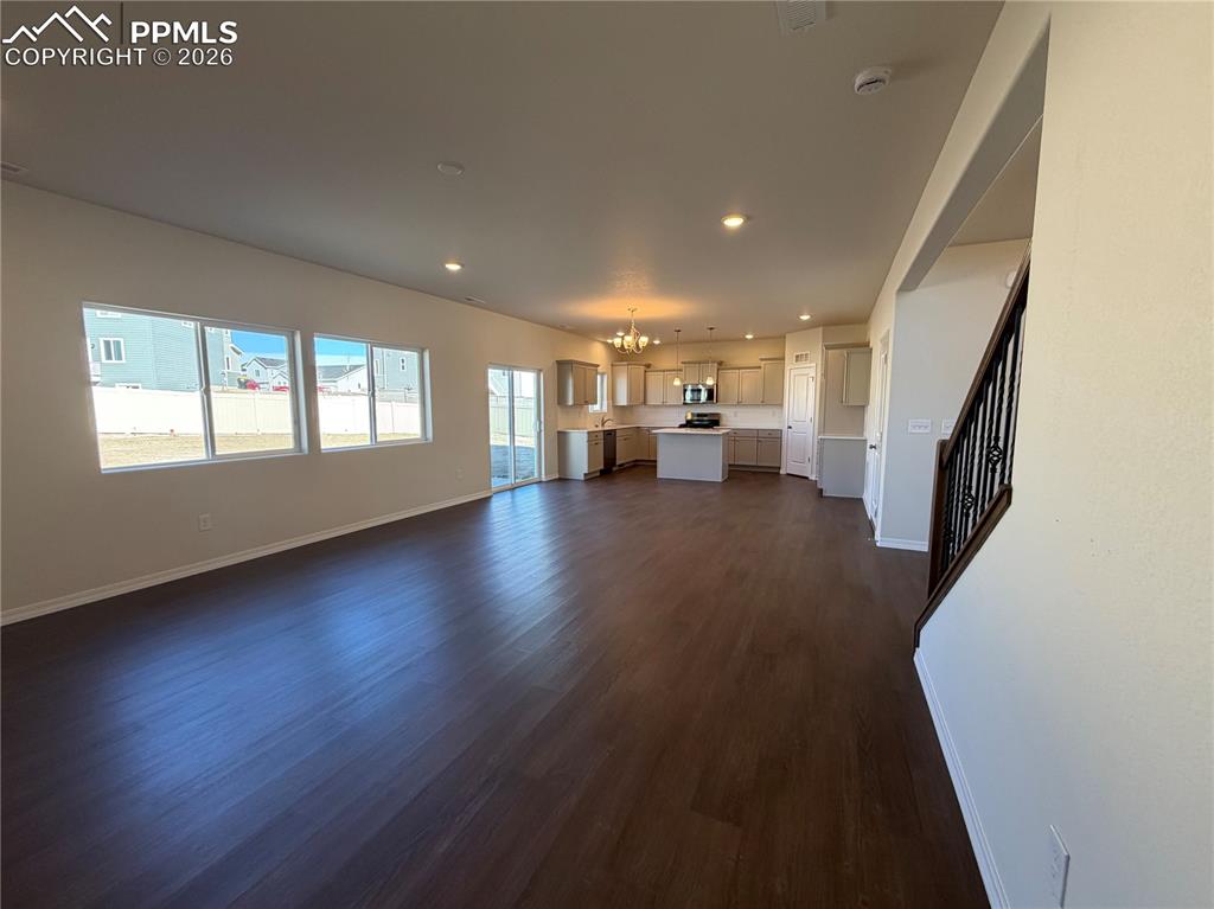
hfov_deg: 102.1
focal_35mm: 14
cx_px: 607
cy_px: 454
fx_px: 491
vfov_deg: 85.6
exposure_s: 1/120
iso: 125
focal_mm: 2.22
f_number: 2.2
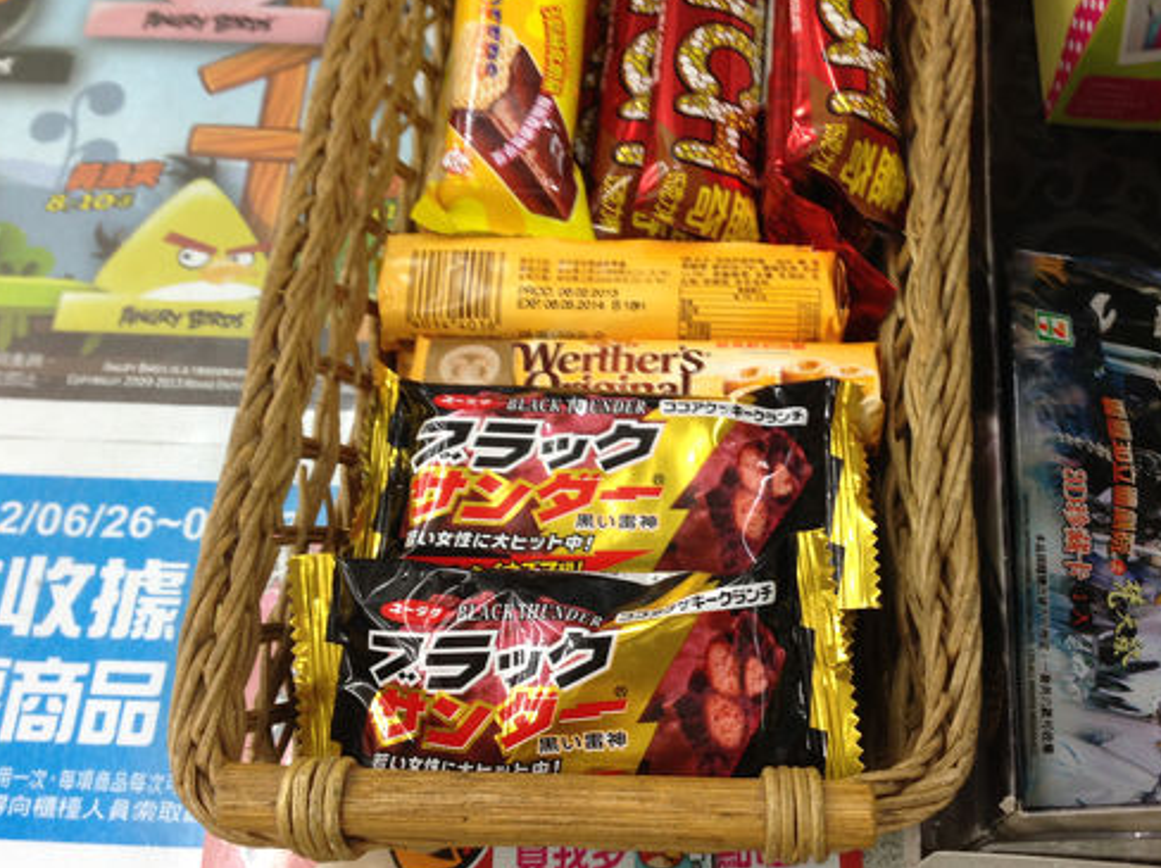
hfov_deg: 42.8
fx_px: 1474
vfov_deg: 32.8
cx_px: 685
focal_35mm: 44
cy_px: 470
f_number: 2.4
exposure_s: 1/24
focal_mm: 4.13
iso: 50
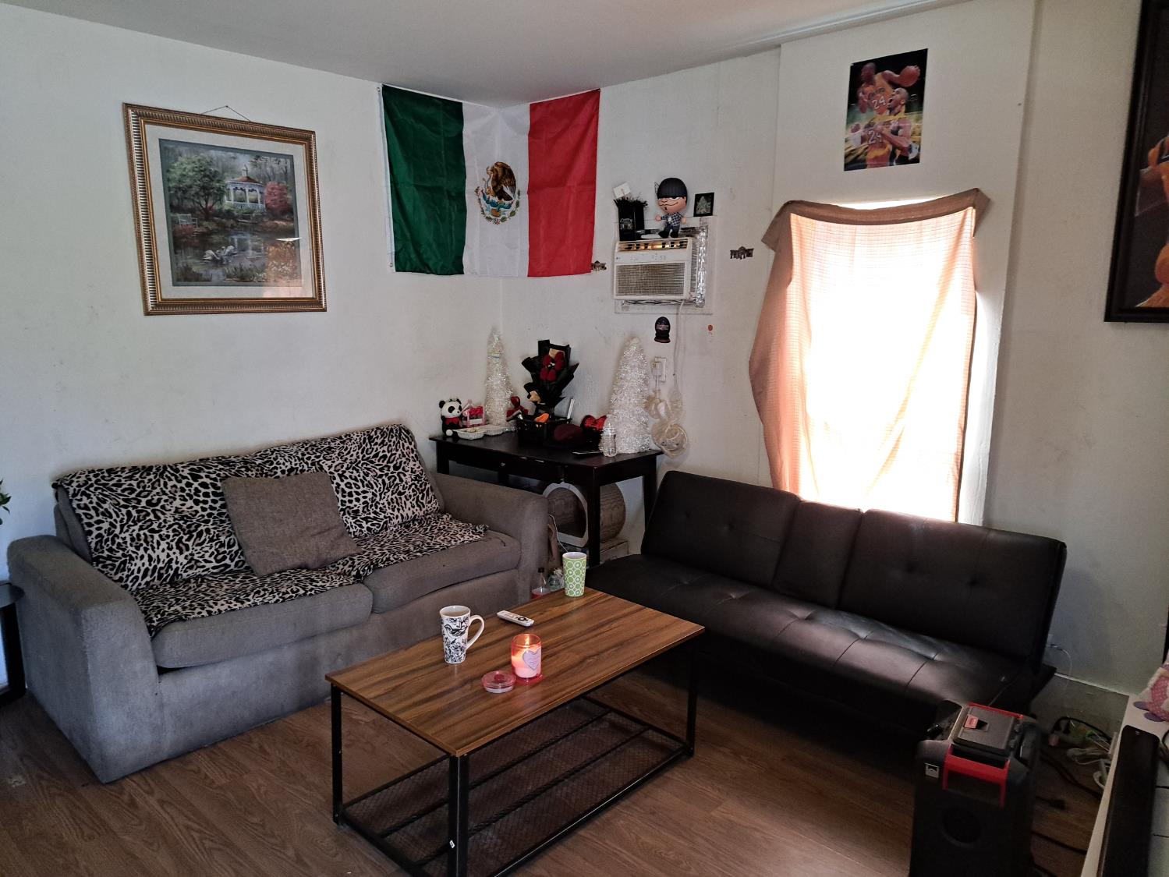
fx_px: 811
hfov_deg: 71.6
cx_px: 584
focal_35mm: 24
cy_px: 438
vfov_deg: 56.8
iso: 125
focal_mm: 5.23
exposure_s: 1/120
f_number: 1.8
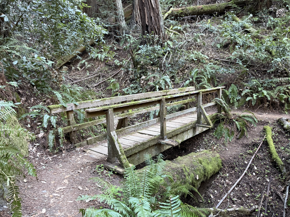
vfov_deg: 56.8
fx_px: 201
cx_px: 145
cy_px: 108
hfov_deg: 71.6
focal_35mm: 24
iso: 640
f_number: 1.78
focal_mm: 6.76
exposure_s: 1/60
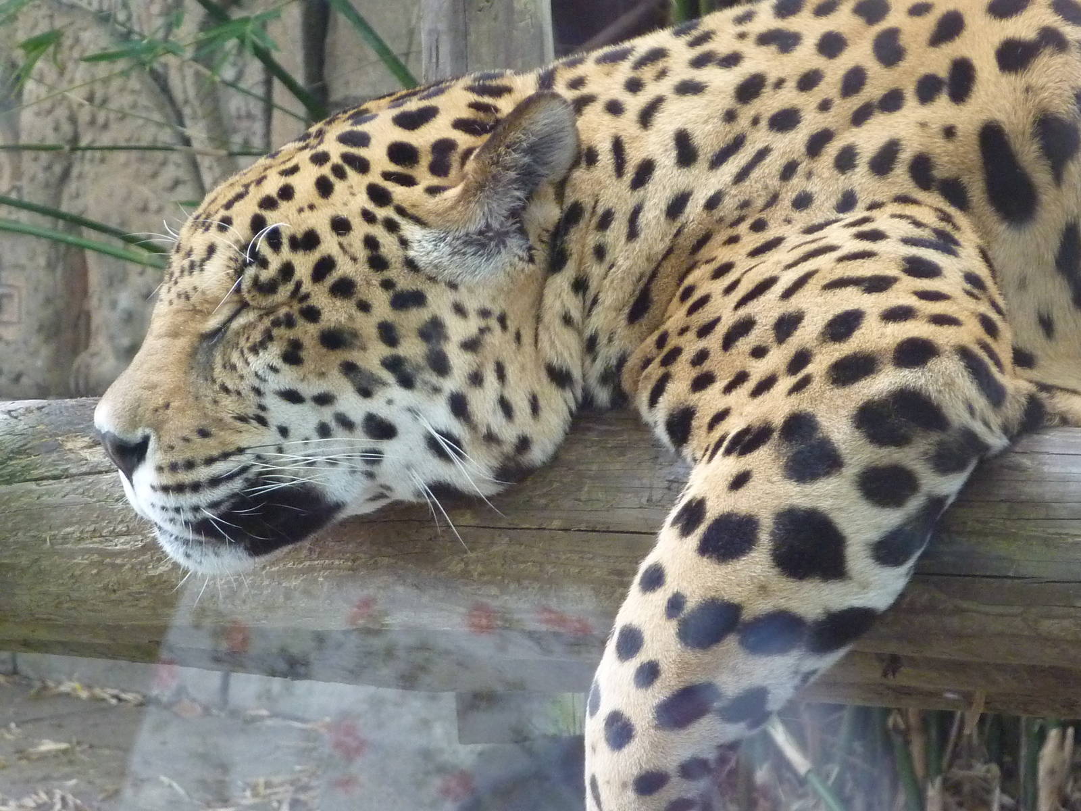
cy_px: 406
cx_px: 540
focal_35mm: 244
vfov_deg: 6.1
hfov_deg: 8.1
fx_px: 7620
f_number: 4.5
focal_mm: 27.8
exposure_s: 1/40
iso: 400
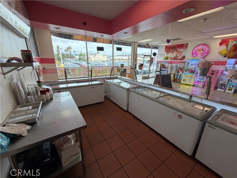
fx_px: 96
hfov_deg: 102.1
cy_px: 89
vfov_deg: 85.7
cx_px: 118
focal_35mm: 14
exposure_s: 1/132
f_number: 2.2
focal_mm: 2.22
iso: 50
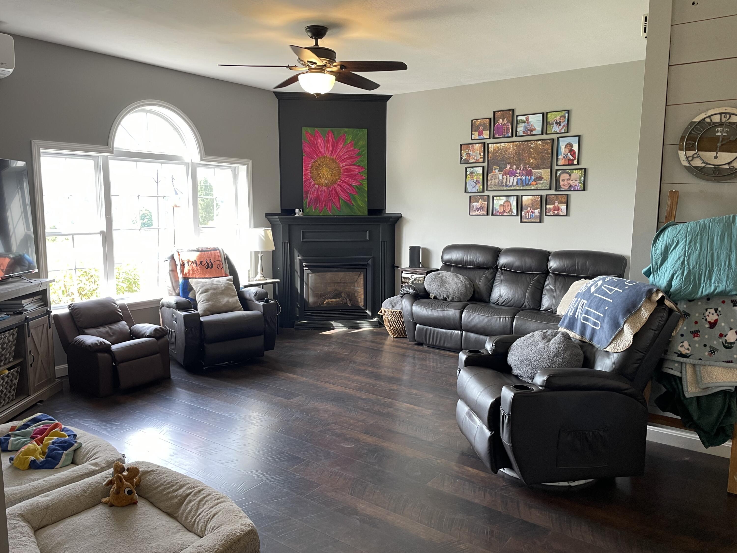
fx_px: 554
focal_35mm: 26
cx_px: 368
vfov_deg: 53.1
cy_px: 276
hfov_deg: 67.3
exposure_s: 1/60
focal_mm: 4.2
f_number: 1.6
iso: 80
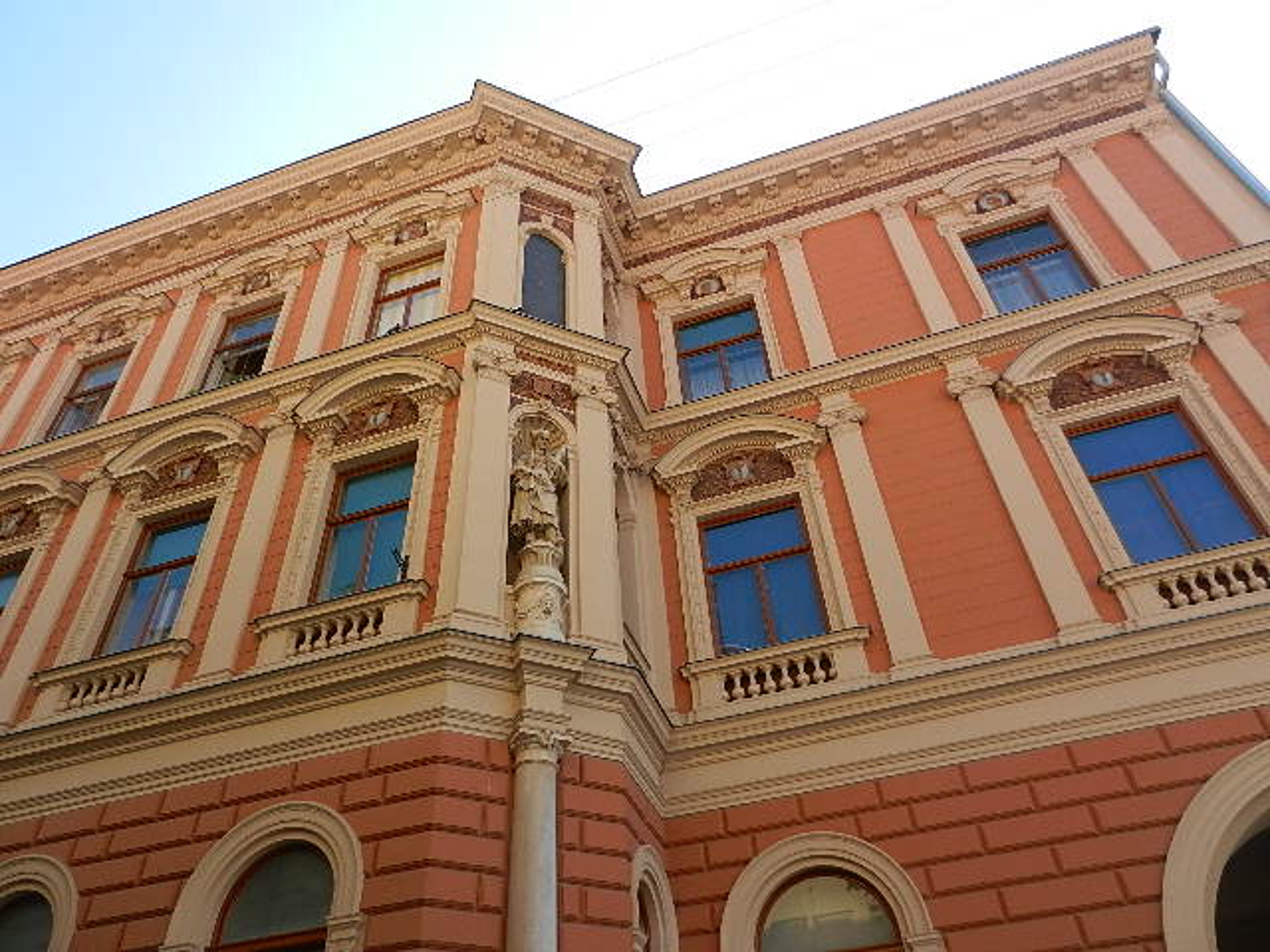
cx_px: 635
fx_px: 917
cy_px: 476
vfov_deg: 54.9
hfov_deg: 69.4
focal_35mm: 25
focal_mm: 4.5
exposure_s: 1/800
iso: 160
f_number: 3.5
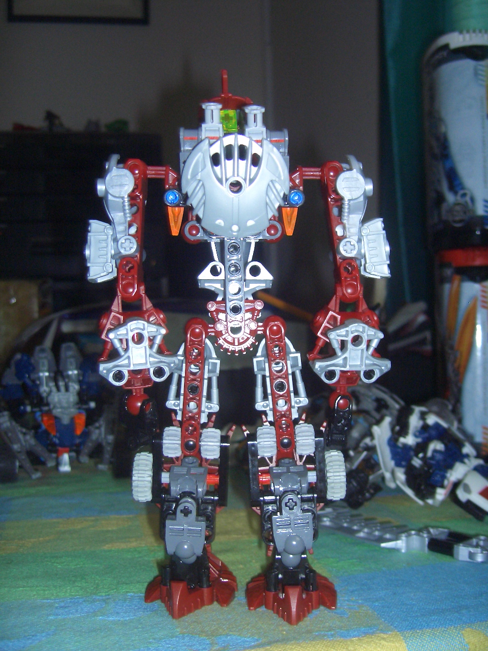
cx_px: 244
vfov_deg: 47.9
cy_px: 326
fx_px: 733
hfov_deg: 36.8
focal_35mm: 39
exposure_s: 1/60
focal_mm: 8
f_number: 2.8
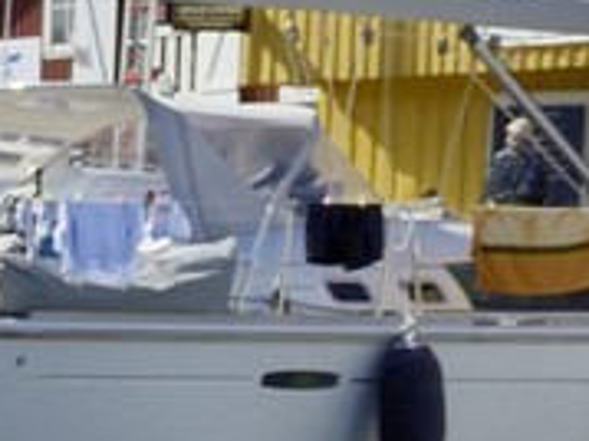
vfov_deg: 7.0
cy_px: 785
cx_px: -1563
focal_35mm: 206
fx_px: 3503
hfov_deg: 7.5
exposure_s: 1/320
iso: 200
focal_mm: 24
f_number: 14
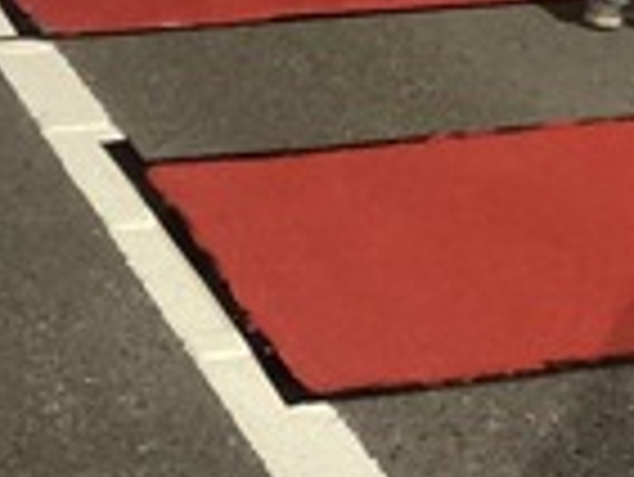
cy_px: -54
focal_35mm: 123
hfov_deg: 15.9
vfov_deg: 11.9
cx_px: 486
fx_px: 2255
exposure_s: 1/17
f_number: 2.4
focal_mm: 3.3
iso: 640
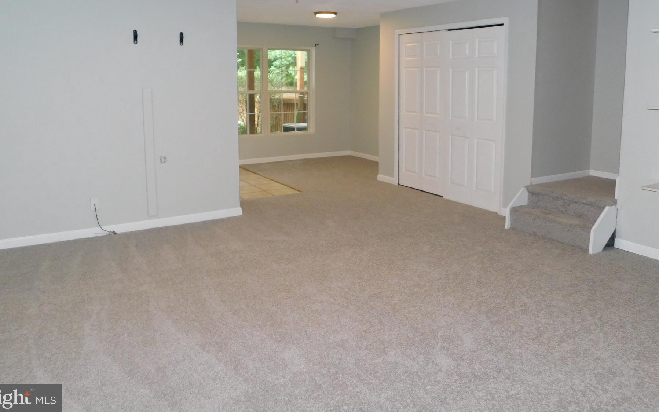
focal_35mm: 29
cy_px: 132
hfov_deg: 64.6
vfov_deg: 42.5
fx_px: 521
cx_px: 346
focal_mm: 4.1
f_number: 3
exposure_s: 1/30
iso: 200
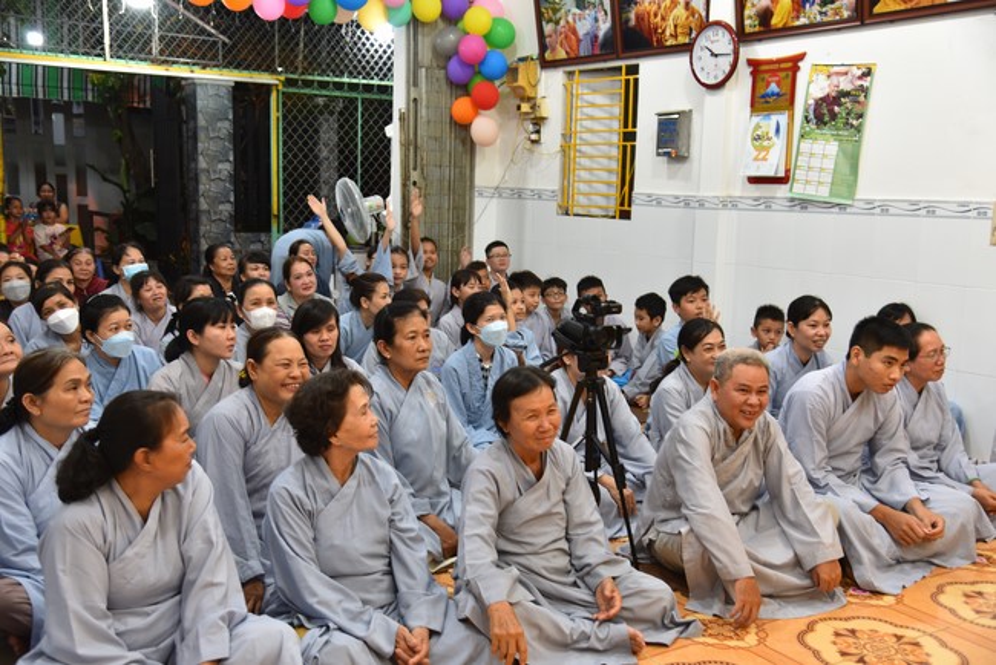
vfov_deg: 35.1
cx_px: 498
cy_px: 332
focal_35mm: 38
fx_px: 1052
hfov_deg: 50.7
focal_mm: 38
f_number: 4
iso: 720
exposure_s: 1/60
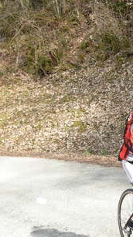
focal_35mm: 81
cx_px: 210
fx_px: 509
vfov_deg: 26.2
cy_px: 147
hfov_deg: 13.8
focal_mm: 6.3
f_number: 2.9
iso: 79
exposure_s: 1/264
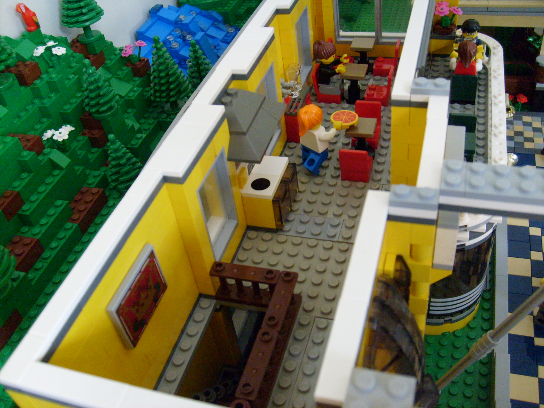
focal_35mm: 35
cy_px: 204
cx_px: 272
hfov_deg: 52.6
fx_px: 550
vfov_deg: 40.7
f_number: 2.8
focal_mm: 5.8
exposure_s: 1/15
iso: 200
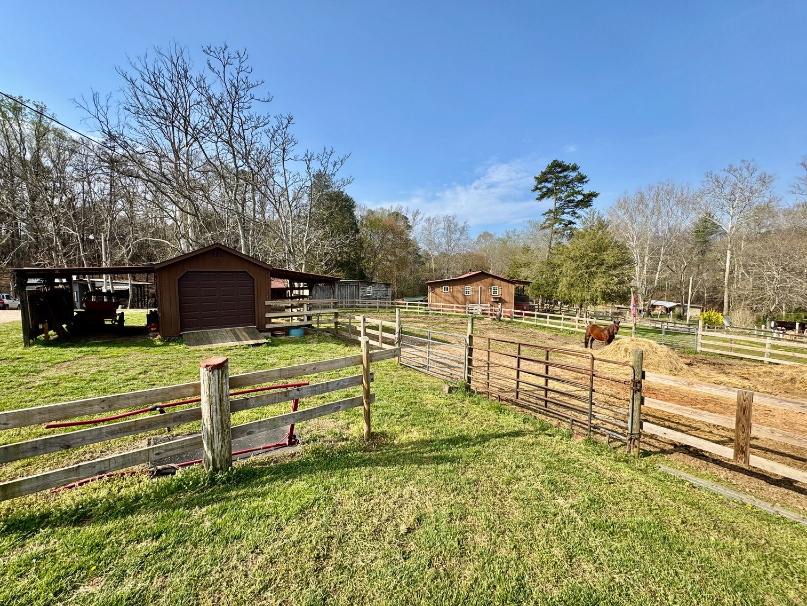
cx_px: 404
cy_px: 303
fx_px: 326
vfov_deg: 85.7
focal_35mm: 14
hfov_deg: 102.1
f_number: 2.2
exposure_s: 1/1217
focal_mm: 2.22
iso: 50
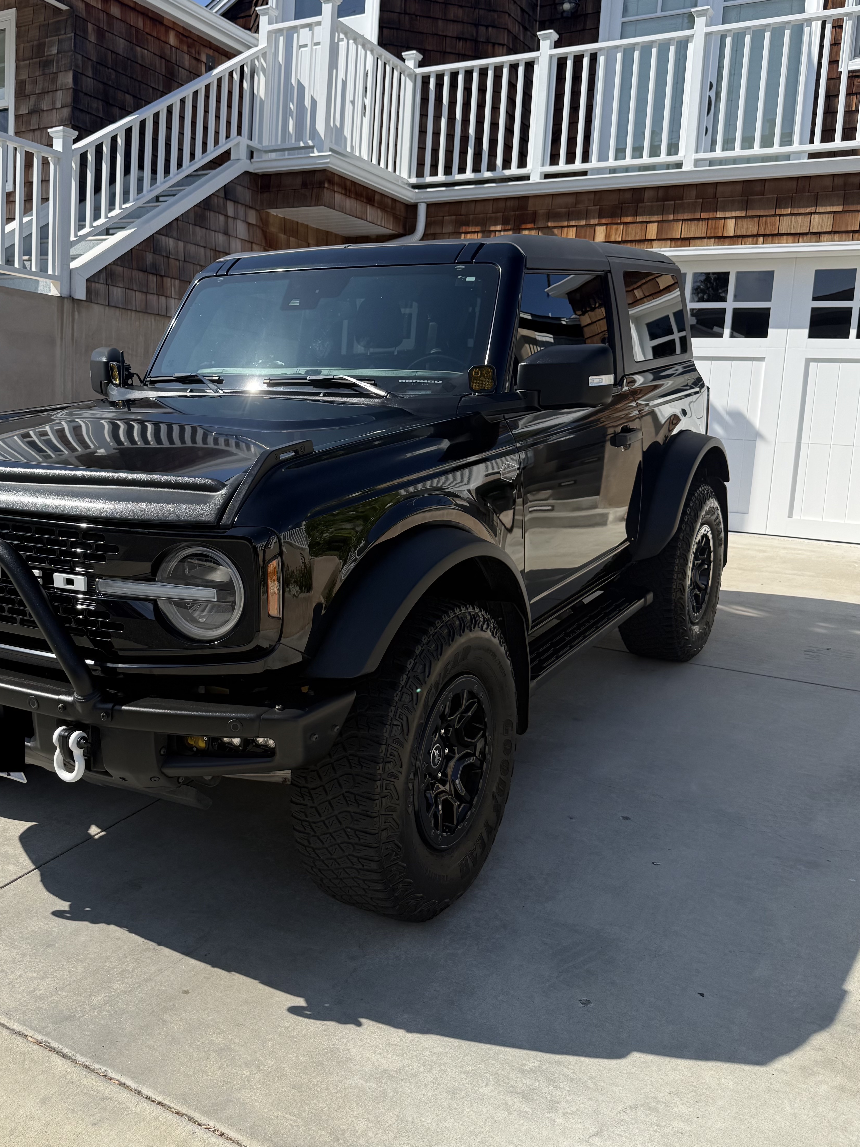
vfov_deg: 58.3
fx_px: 1027
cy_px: 539
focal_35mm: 31
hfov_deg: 45.1
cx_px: 332
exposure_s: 1/4167
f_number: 1.78
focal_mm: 6.76
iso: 80
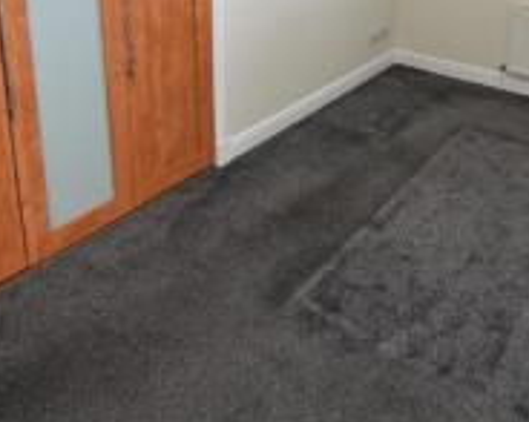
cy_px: -10
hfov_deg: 51.7
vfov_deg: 38.0
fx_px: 532
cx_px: 362
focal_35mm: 34
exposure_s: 1/30
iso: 100
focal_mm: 14
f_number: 3.5
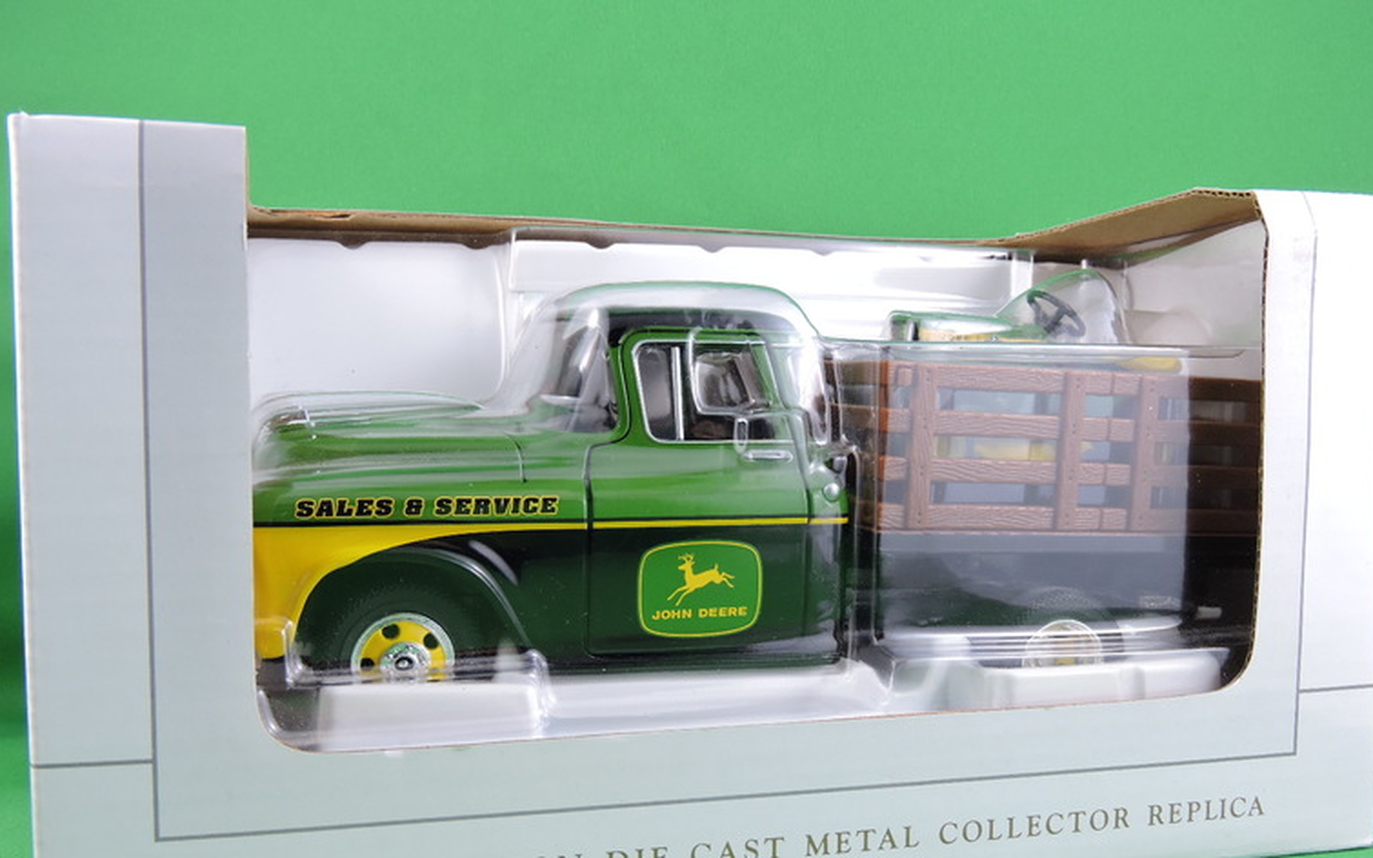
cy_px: 513
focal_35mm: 38
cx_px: 697
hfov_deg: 51.5
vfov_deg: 33.5
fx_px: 1422
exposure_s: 1/30
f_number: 3.8
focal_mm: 6.3
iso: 160
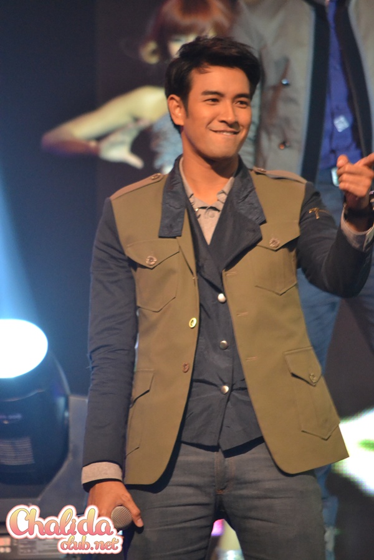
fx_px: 7012
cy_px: 280
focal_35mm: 450
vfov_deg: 4.6
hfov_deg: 3.1
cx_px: 187
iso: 3200
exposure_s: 1/100
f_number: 5.6
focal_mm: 300
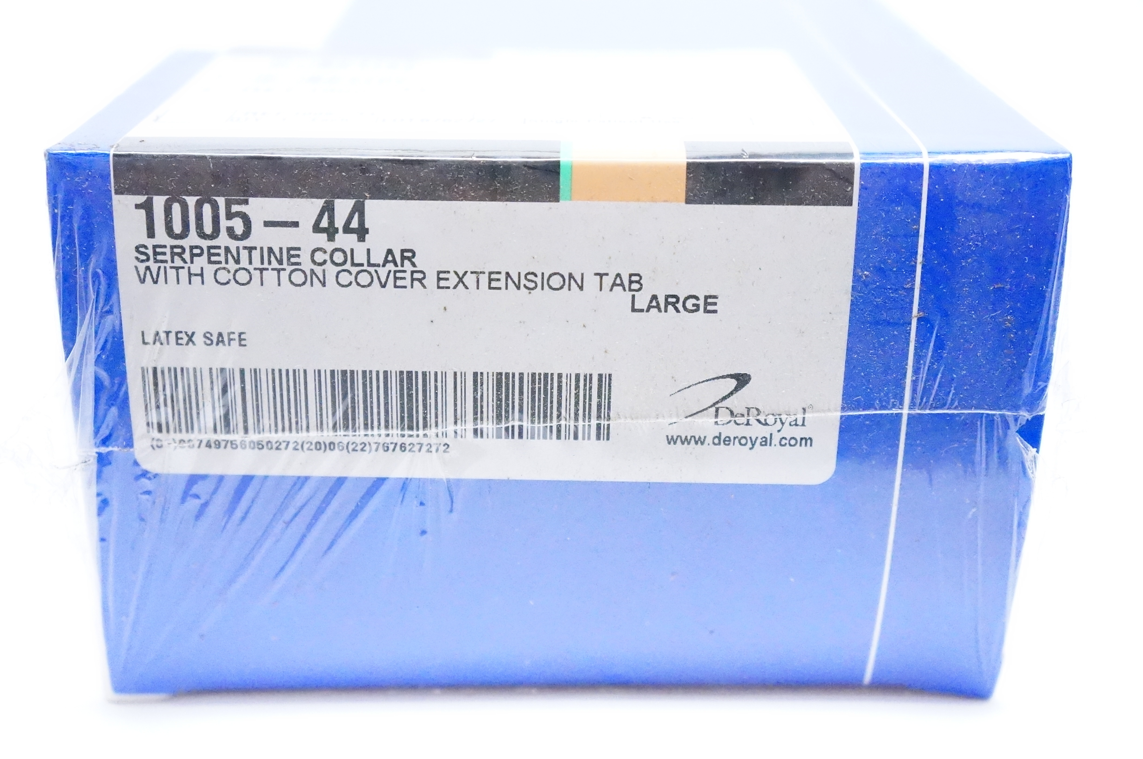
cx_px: 572
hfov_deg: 43.6
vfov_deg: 29.8
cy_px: 380
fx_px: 1427
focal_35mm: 45
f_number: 4
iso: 12800
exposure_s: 1/640
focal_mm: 30
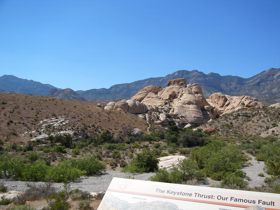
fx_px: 283
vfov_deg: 40.7
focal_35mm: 35
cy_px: 105
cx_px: 140
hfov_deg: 52.6
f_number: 8
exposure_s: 1/200
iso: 50
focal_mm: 5.8
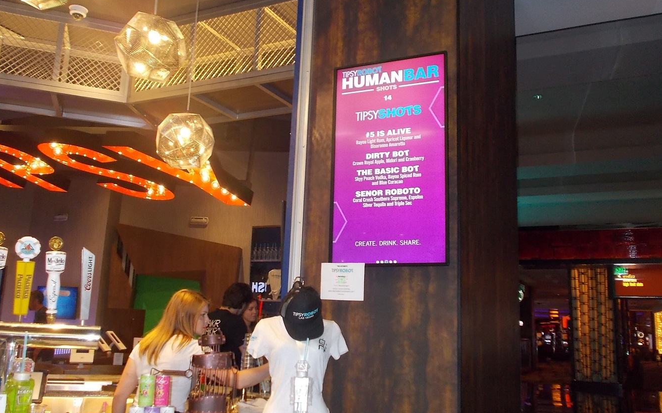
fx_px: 667
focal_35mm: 37
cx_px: 337
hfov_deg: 52.8
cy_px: 201
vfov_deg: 34.4
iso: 320
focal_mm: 6
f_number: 3.6
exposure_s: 1/25
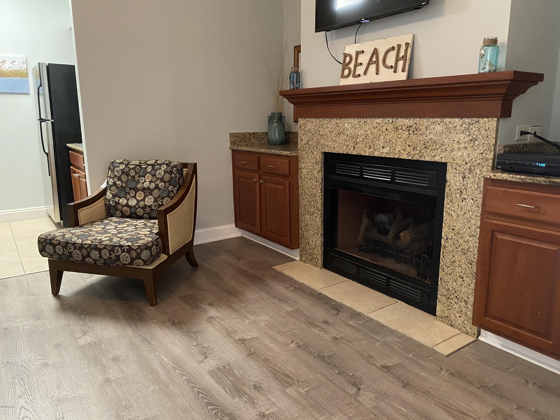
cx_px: 280
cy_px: 210
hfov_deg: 67.3
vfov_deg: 53.1
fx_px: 421
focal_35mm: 26
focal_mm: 4.25
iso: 500
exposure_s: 1/30
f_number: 1.8
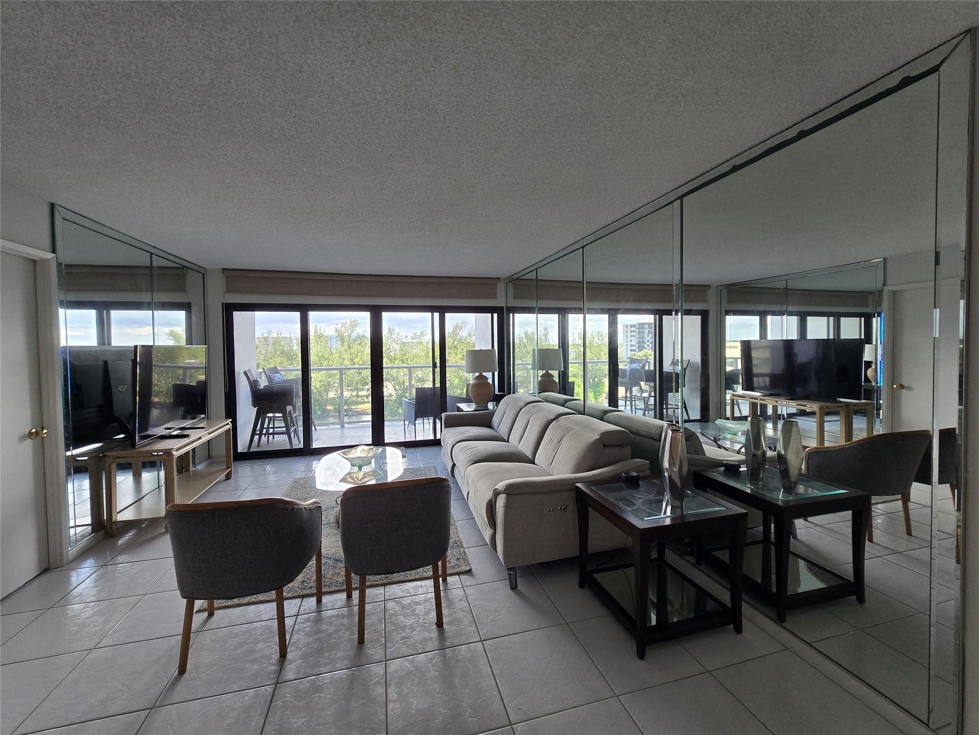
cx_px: 490
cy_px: 368
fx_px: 368
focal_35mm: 13
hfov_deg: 106.2
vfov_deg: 89.9
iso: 80
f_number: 2.2
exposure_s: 1/120
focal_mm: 2.2
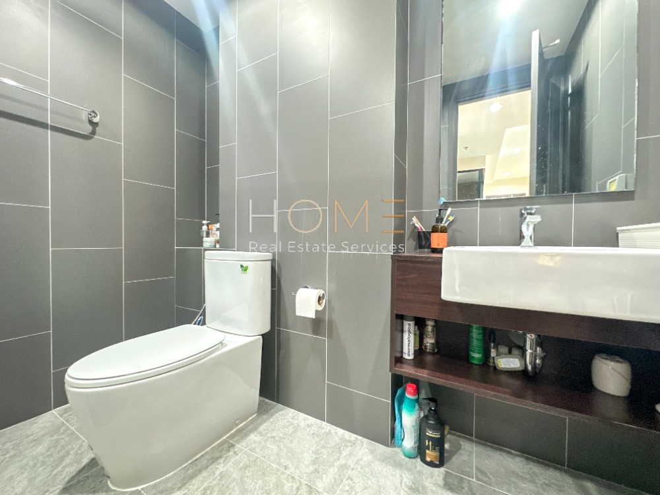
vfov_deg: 85.7
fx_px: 267
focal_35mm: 14
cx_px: 330
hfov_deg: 102.1
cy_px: 248
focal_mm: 2.22
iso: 1000
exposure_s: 1/50
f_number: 2.2
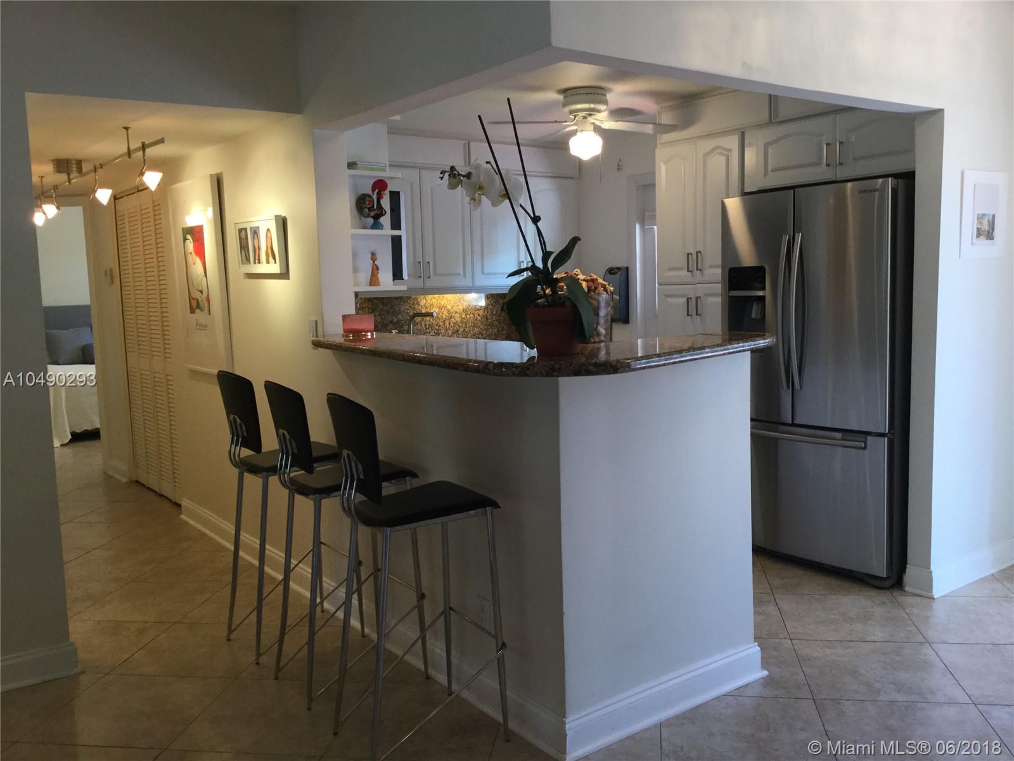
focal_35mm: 31
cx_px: 507
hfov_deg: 58.4
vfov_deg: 45.4
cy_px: 380
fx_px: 908
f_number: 2.4
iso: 64
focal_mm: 3.3
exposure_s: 1/30
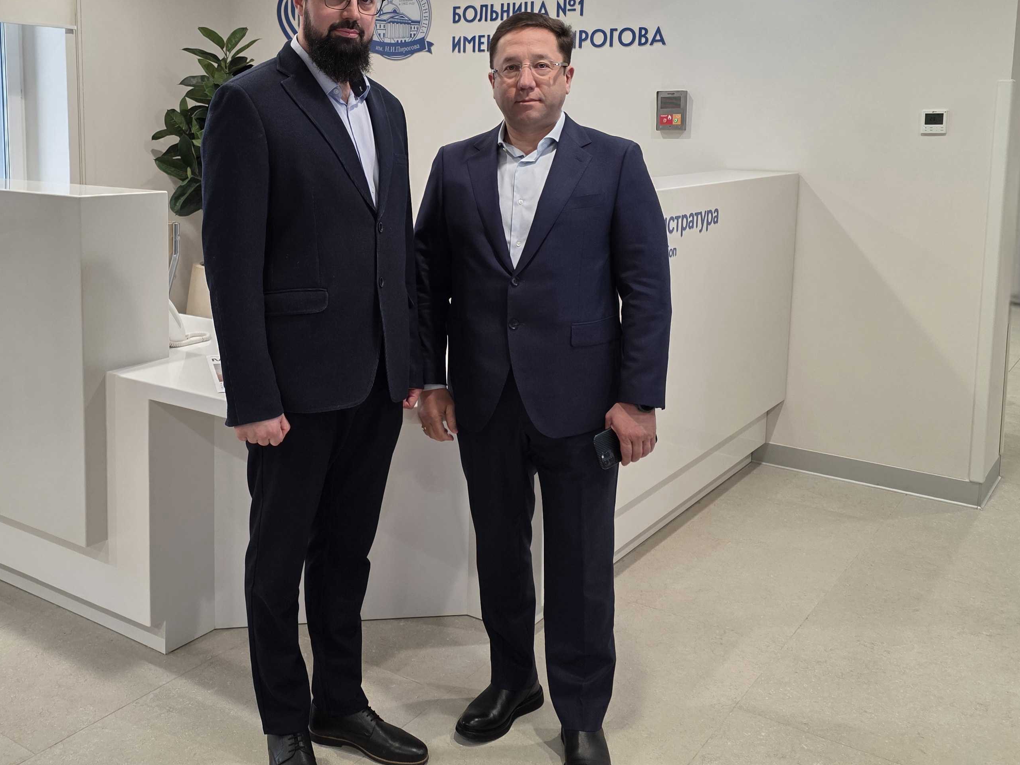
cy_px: 256
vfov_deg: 39.2
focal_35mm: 36
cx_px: 367
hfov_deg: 50.7
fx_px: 1061
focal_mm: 6.3
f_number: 1.7
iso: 200
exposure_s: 1/182
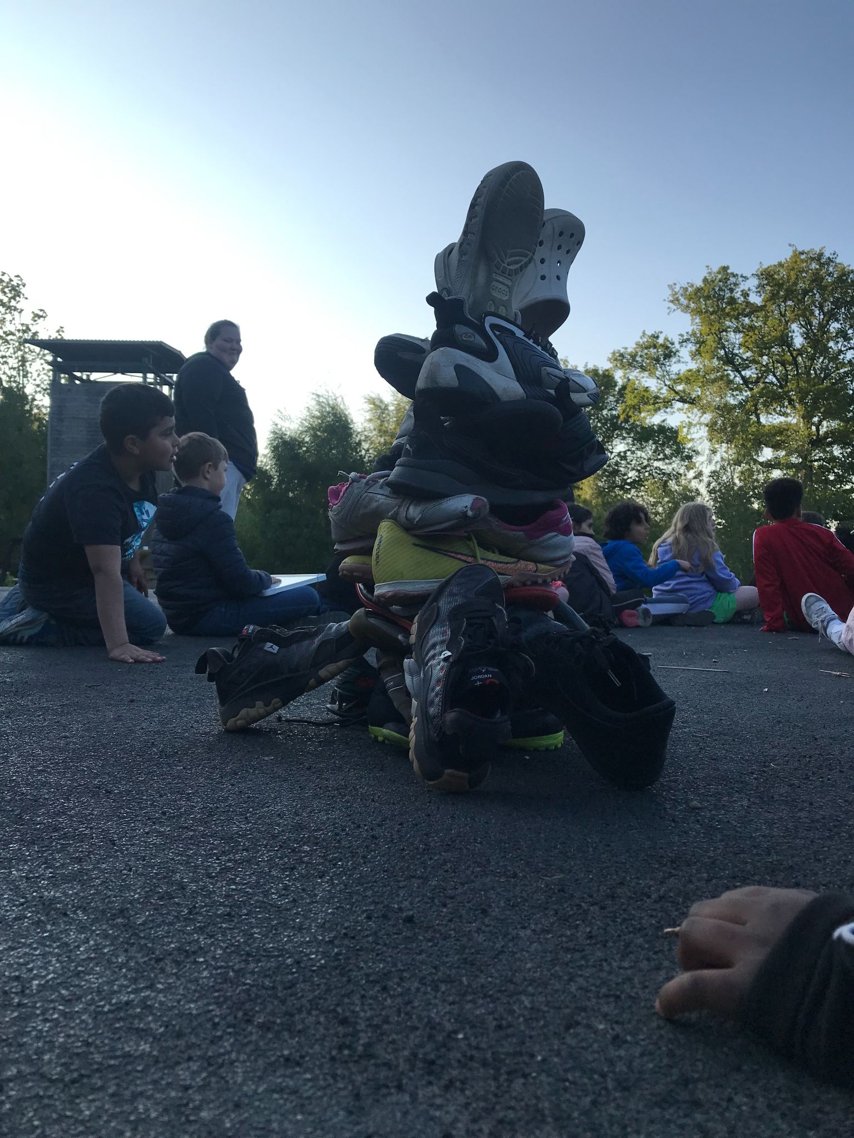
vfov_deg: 63.4
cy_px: 569
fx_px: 921
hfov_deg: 49.7
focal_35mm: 28
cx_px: 427
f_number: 1.8
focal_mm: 3.99
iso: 20
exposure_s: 1/1076
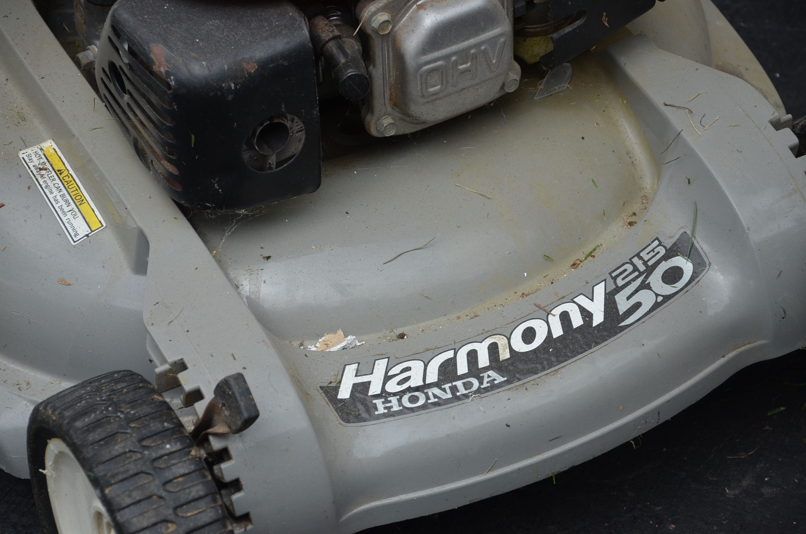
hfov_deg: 13.1
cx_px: 403
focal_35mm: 158
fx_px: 3519
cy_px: 267
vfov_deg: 8.7
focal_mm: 105
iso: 400
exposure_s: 1/250
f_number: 5.6
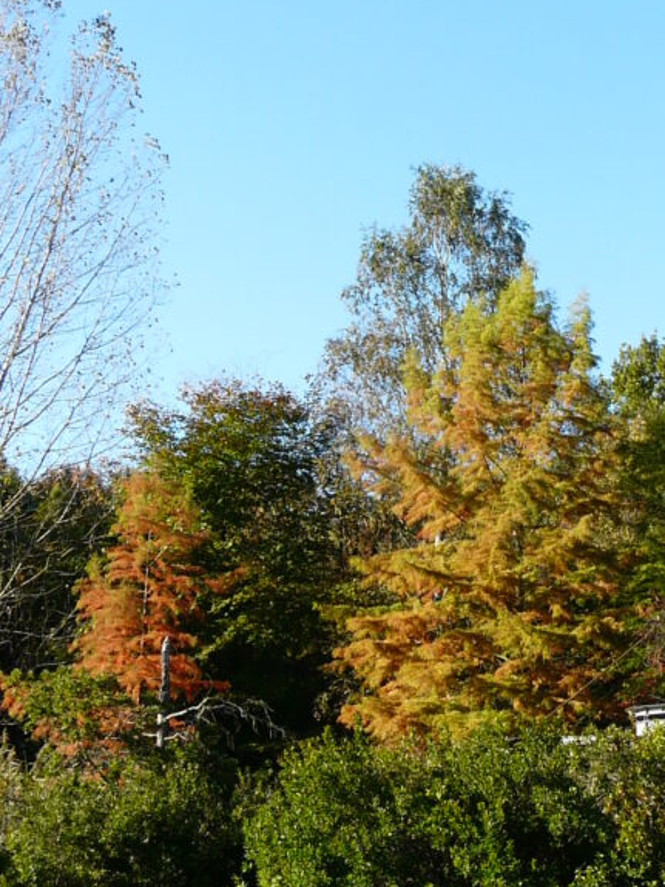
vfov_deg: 26.7
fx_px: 1871
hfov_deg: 20.0
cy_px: 401
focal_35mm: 73
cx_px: 481
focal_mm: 5.2
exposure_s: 1/200
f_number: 4.5
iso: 100
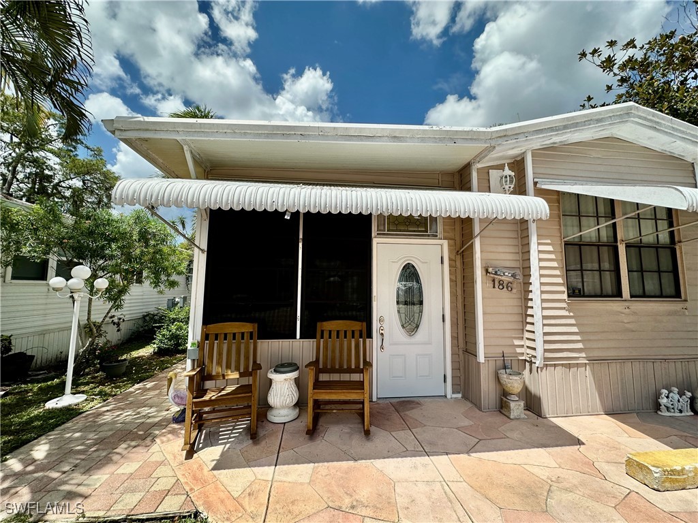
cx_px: 349
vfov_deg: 85.7
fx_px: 282
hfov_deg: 102.1
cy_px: 262
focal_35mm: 14
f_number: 2.2
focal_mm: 2.22
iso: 50
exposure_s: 1/1825
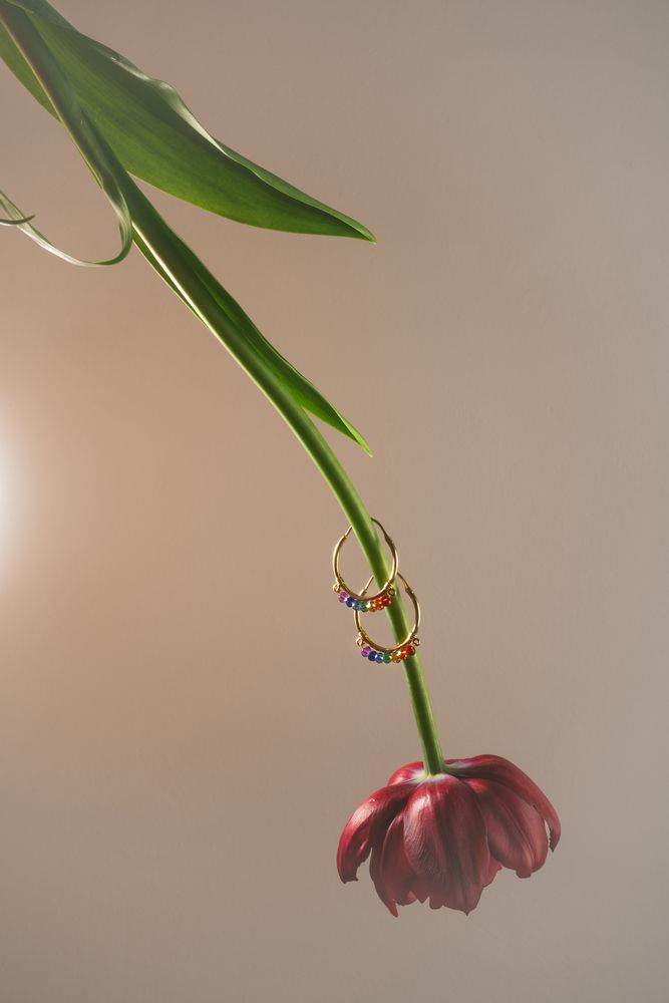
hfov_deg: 24.6
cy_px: 502
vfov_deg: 36.2
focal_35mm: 55
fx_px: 1532
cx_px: 334
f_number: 22
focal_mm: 55
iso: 50
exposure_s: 1/200
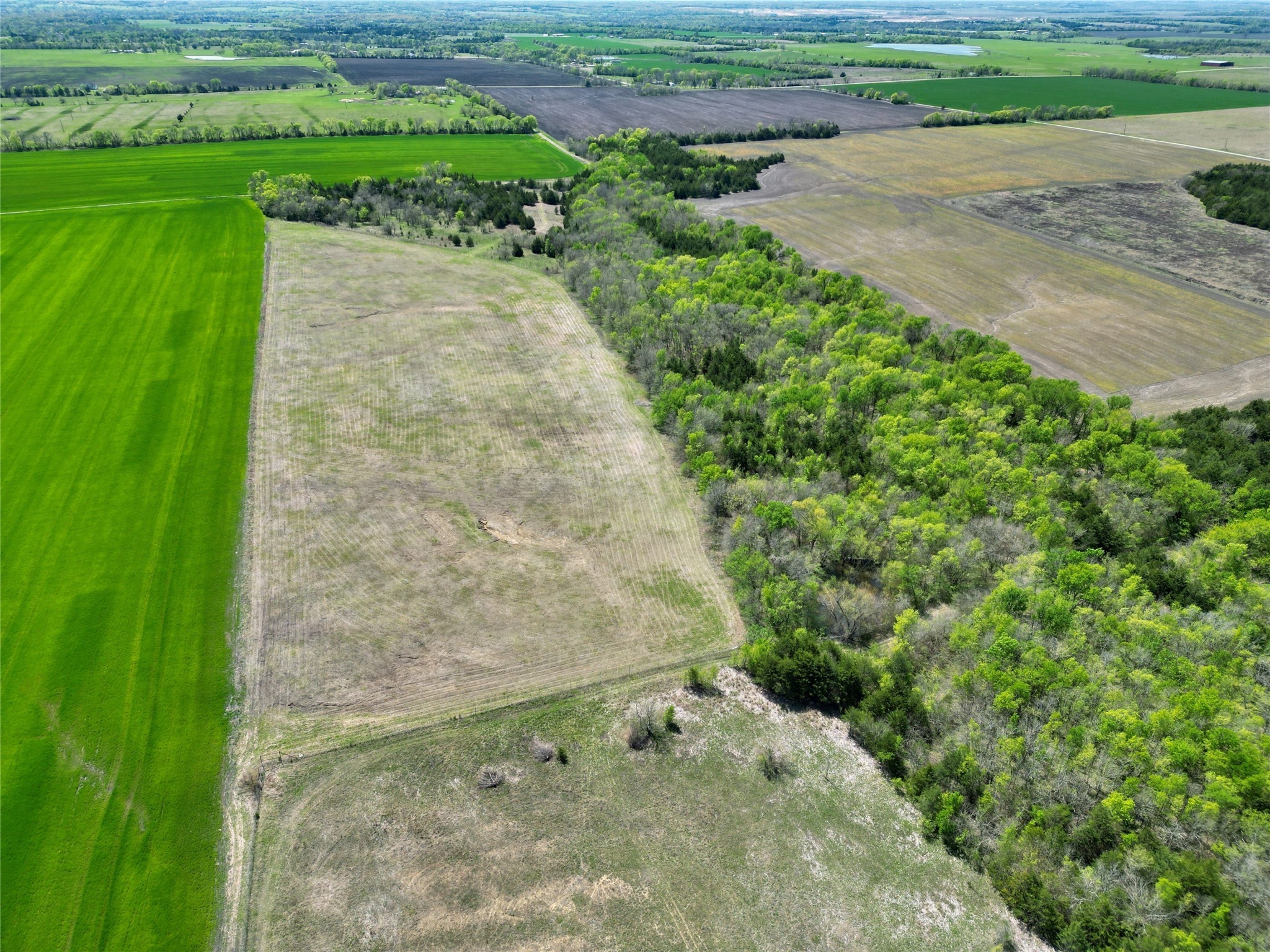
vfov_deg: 56.8
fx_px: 881
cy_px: 476
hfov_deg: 71.6
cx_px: 635
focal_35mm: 24
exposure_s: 1/1500
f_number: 1.7
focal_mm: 6.72
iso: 100
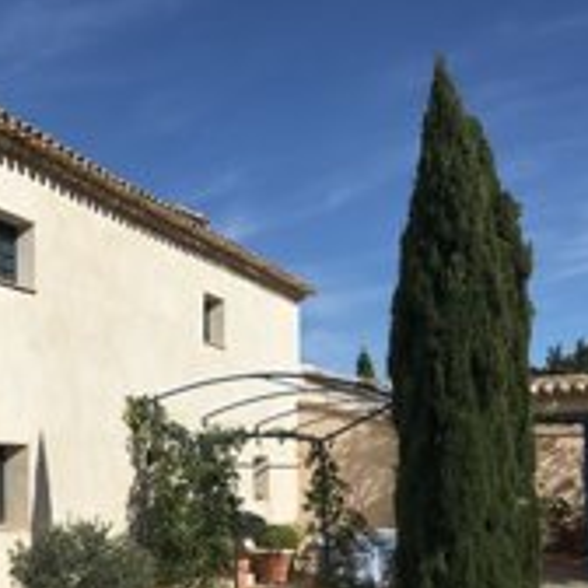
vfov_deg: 31.8
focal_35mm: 53
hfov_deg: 30.0
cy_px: 410
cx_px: 0
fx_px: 1019
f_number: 1.8
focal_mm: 3.99
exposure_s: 1/5988
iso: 25
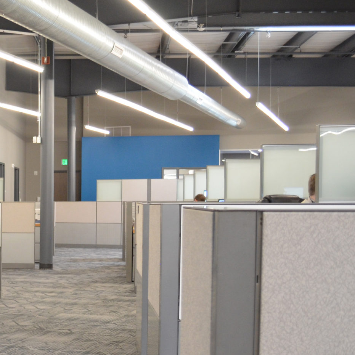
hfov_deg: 20.4
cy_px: 255
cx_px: -119
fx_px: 893
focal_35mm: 77
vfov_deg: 22.3
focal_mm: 22
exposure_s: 1/30
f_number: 3.8
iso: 900
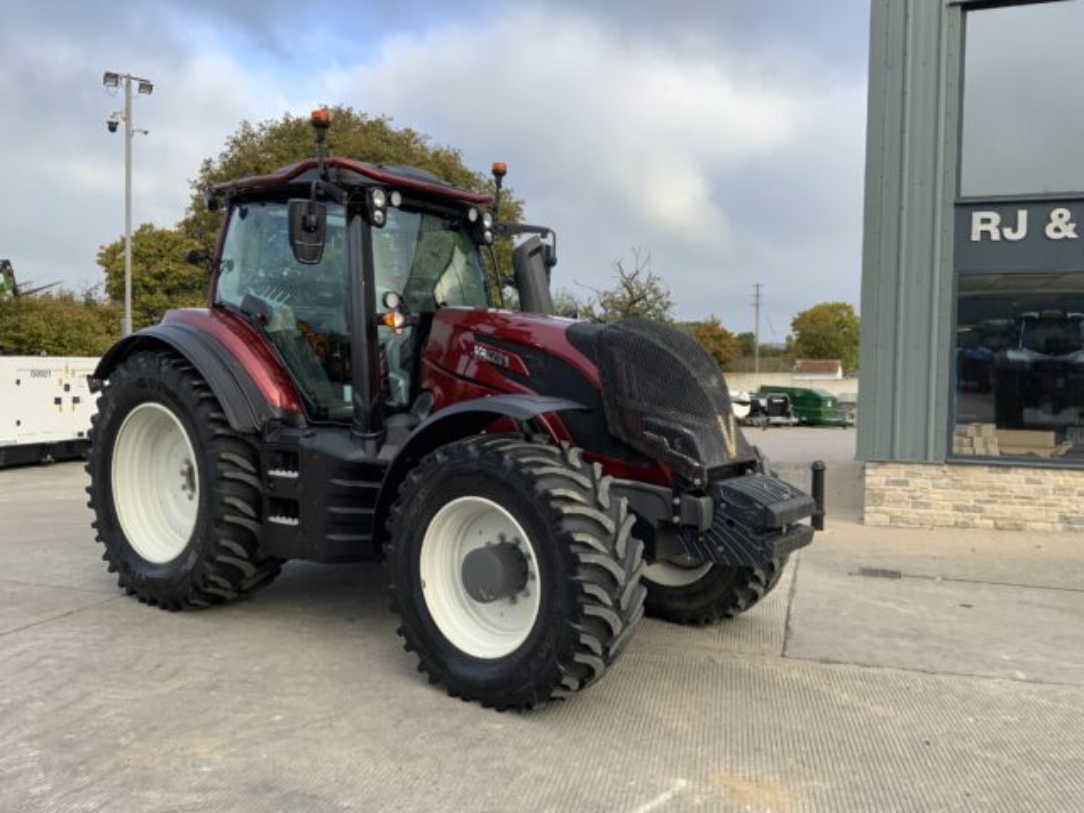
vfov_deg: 48.2
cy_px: 406
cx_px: 542
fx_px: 908
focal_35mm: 29
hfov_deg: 61.7
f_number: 1.8
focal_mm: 3
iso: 16
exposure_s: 1/657
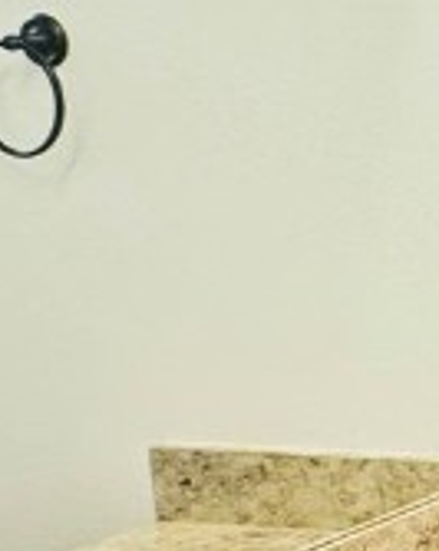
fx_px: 1368
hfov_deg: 10.2
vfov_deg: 22.7
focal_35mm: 84
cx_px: 1449
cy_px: 185
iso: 250
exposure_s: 1/120
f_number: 2.2
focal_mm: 2.22
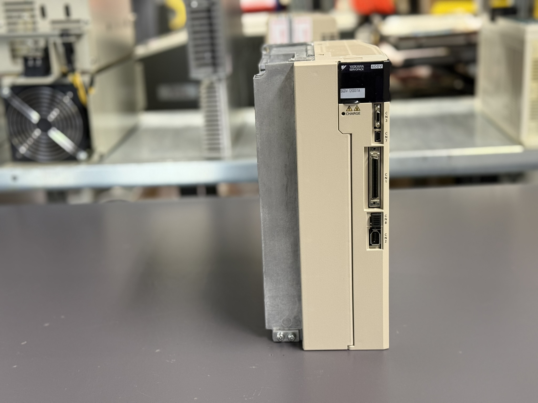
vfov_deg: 30.3
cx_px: 269
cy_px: 202
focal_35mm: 48
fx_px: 746
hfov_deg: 39.7
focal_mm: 6.76
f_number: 1.78
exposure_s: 1/33
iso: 200
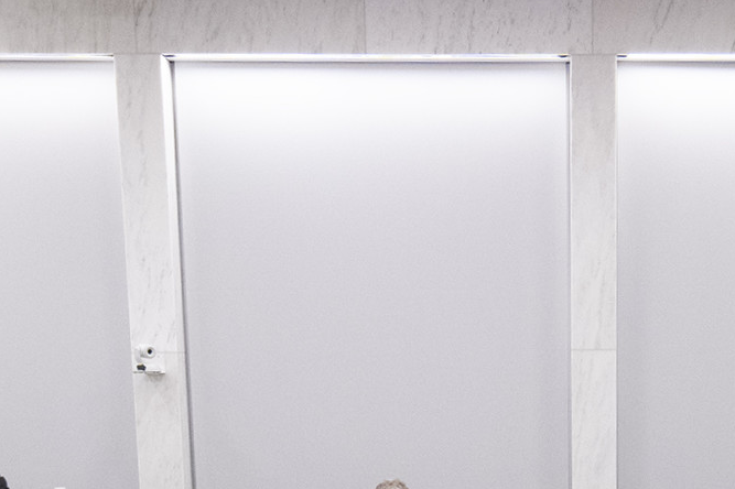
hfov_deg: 29.2
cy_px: 773
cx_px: 787
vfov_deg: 18.6
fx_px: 1286
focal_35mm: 63
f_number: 5.6
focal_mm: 14
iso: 1400
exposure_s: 1/125
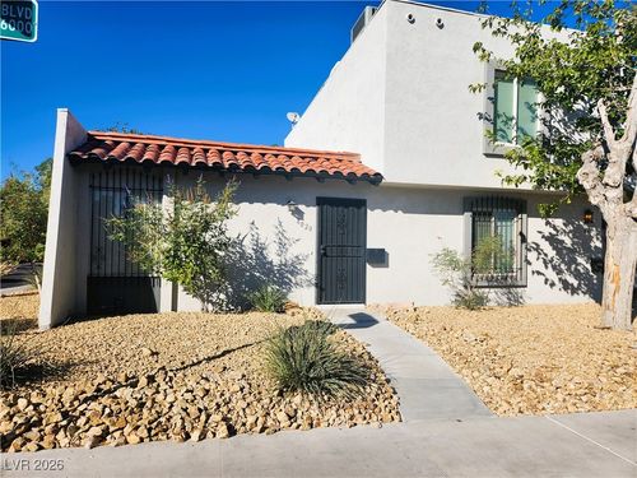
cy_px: 239
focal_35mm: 23
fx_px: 423
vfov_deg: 58.9
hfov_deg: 73.9
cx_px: 318
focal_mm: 5.4
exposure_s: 1/2443
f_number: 1.8
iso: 20
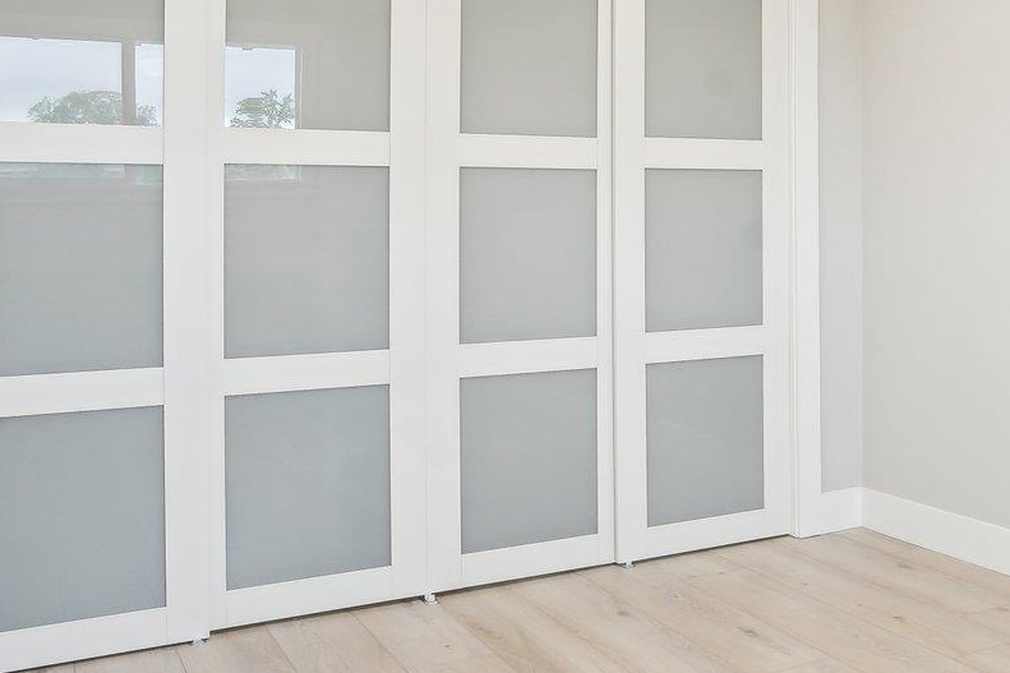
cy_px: 190
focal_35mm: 44
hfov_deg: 39.7
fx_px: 1234
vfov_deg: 30.1
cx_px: 986
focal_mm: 17
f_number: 8
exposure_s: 1/15
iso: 400
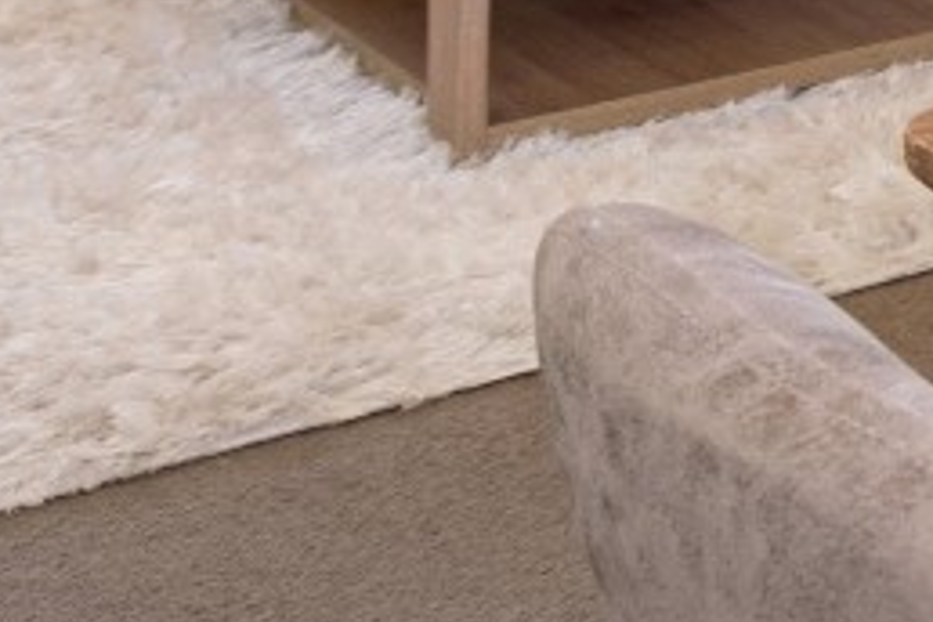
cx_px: 2647
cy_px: -1031
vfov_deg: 8.9
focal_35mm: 134
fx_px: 3473
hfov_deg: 11.0
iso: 250
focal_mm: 12
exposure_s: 1/13
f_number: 7.1
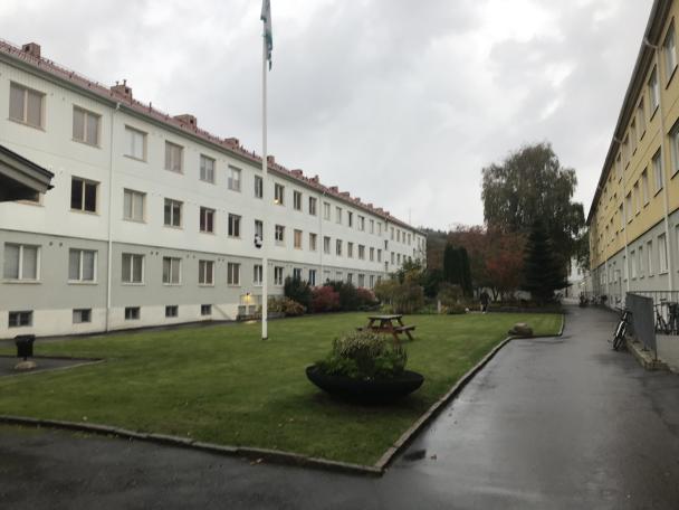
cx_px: 340
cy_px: 255
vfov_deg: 49.7
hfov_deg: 63.4
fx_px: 549
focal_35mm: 28
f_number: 1.8
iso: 25
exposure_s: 1/50
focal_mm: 3.99
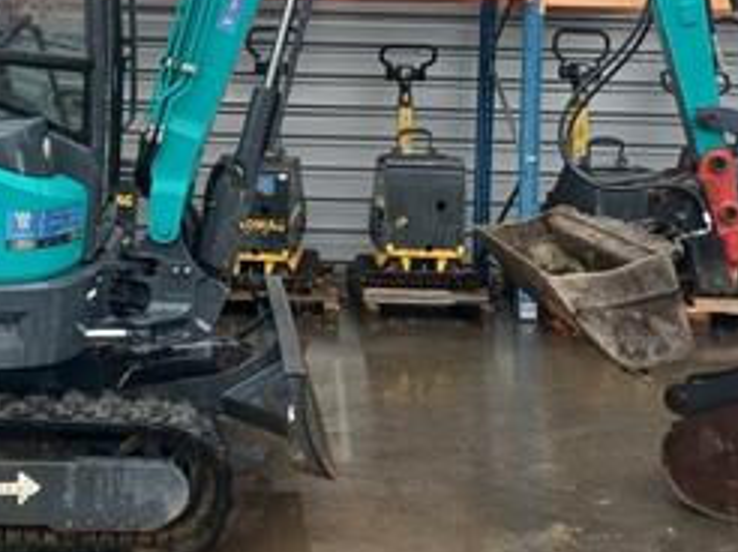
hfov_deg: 33.0
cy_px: 114
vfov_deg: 24.8
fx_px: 1235
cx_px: 255
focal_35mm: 58
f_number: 1.8
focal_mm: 4.65
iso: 80
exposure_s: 1/100
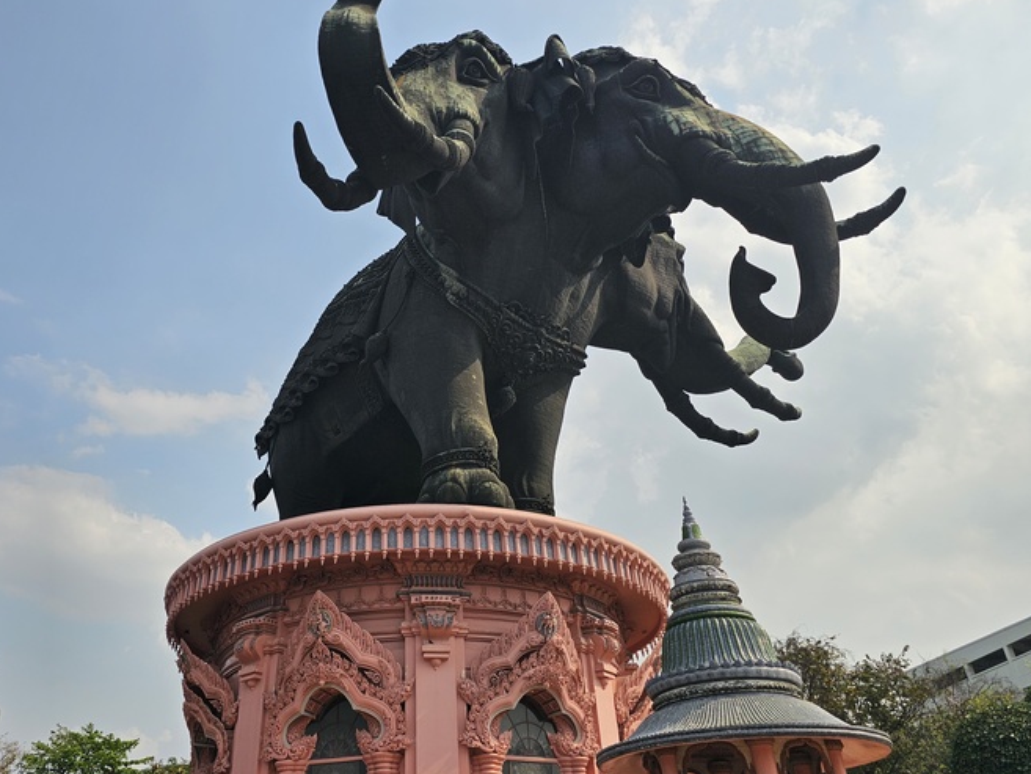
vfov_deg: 49.7
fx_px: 834
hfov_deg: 63.1
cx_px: 441
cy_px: 356
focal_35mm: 28
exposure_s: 1/2122
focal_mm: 6.3
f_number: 1.7
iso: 10
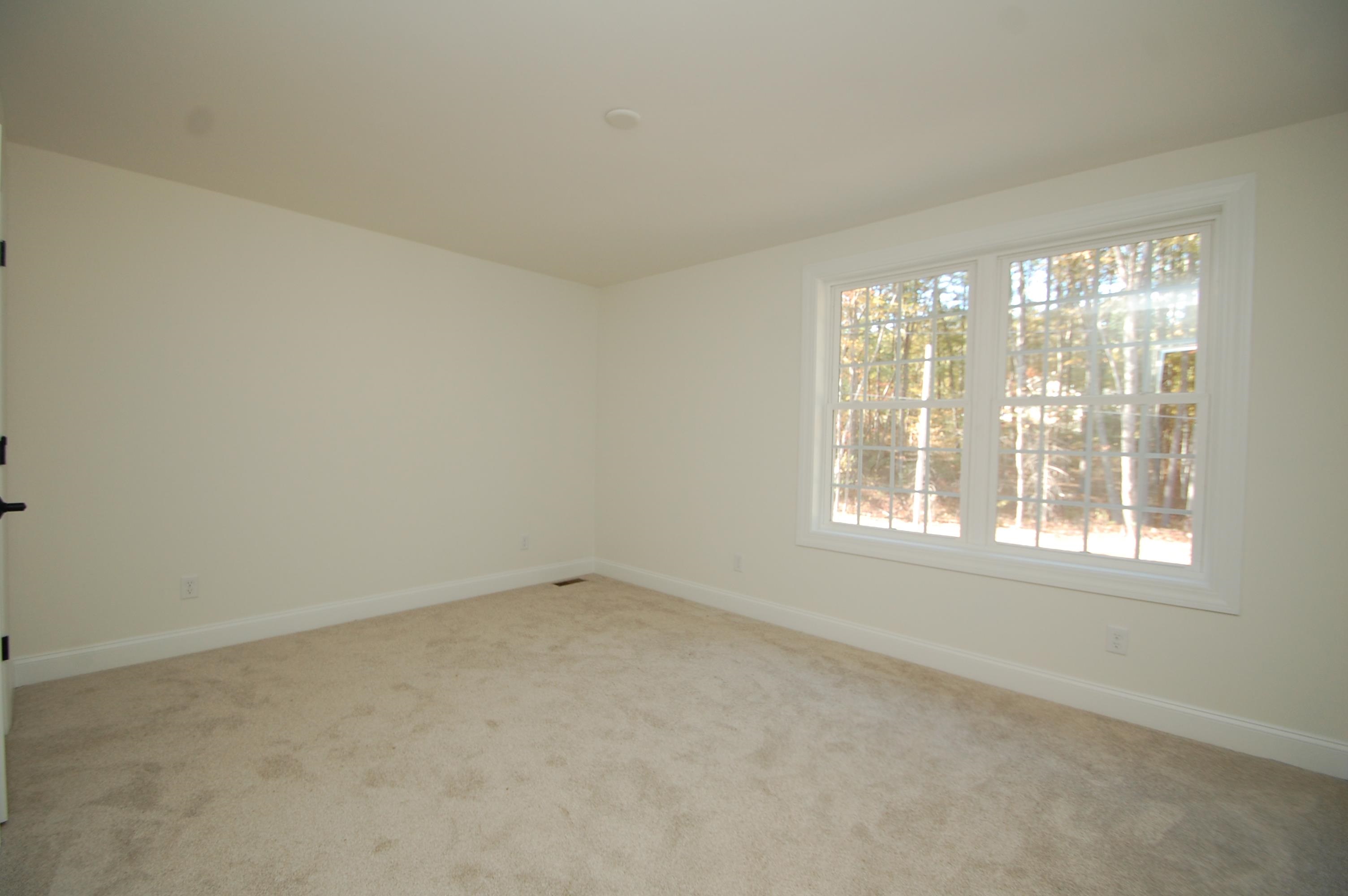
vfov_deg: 77.2
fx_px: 561
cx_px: 674
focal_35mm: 15
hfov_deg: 100.4
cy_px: 448
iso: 400
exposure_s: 1/60
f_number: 4
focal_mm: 10
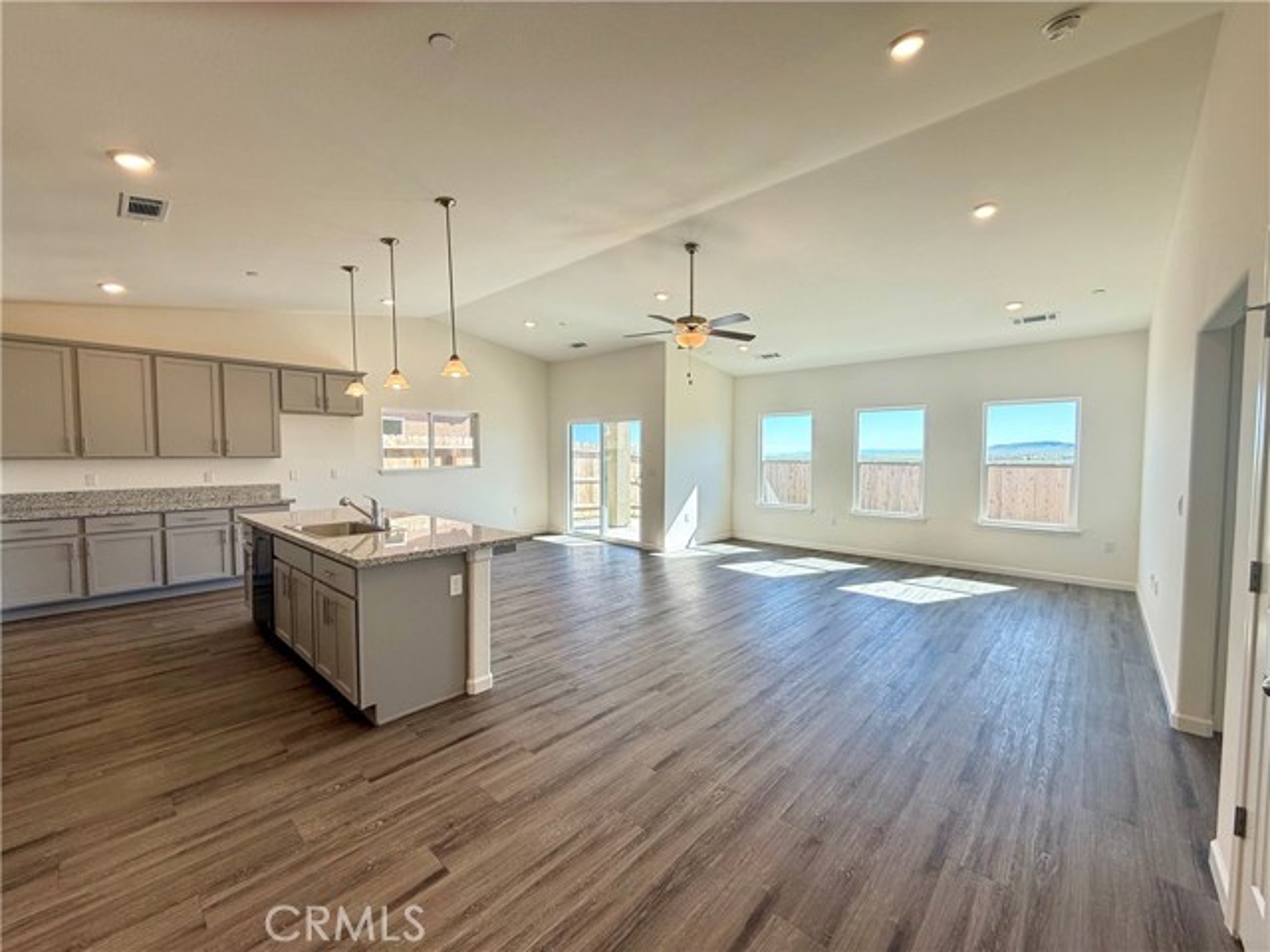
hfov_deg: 102.1
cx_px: 635
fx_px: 514
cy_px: 476
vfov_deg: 85.7
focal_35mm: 14
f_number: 2.2
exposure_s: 1/120
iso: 64
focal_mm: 2.22
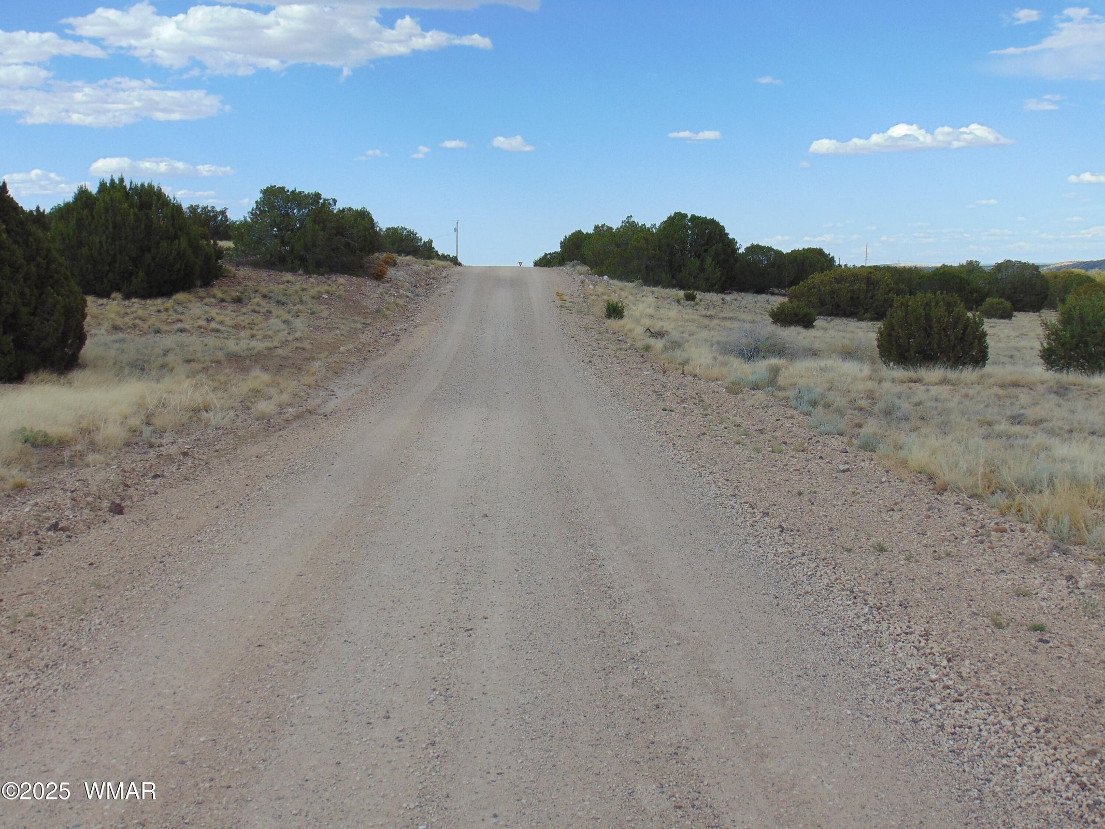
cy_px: 414
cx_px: 552
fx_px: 1341
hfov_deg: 44.8
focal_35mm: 42
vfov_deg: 34.4
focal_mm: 7.6
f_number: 8.7
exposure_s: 1/200
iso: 80
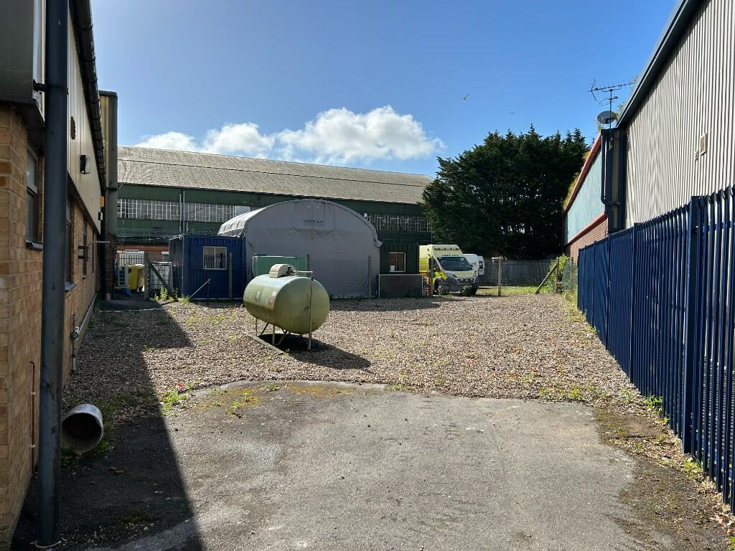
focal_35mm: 26
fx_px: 552
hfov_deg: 67.3
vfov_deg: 53.1
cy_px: 276
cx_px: 368
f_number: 1.5
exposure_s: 1/4274
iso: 50
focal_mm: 5.7
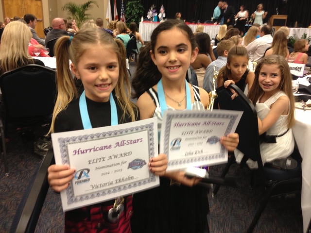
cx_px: 156
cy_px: 116
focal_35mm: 35
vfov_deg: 40.7
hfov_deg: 52.6
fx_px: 314
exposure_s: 1/20
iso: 125
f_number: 2.4
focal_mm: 4.28
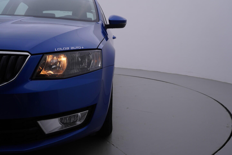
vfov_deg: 36.9
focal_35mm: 36
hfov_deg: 53.1
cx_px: 116
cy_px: 78
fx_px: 232
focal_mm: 24
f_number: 5
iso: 125
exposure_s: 1/125
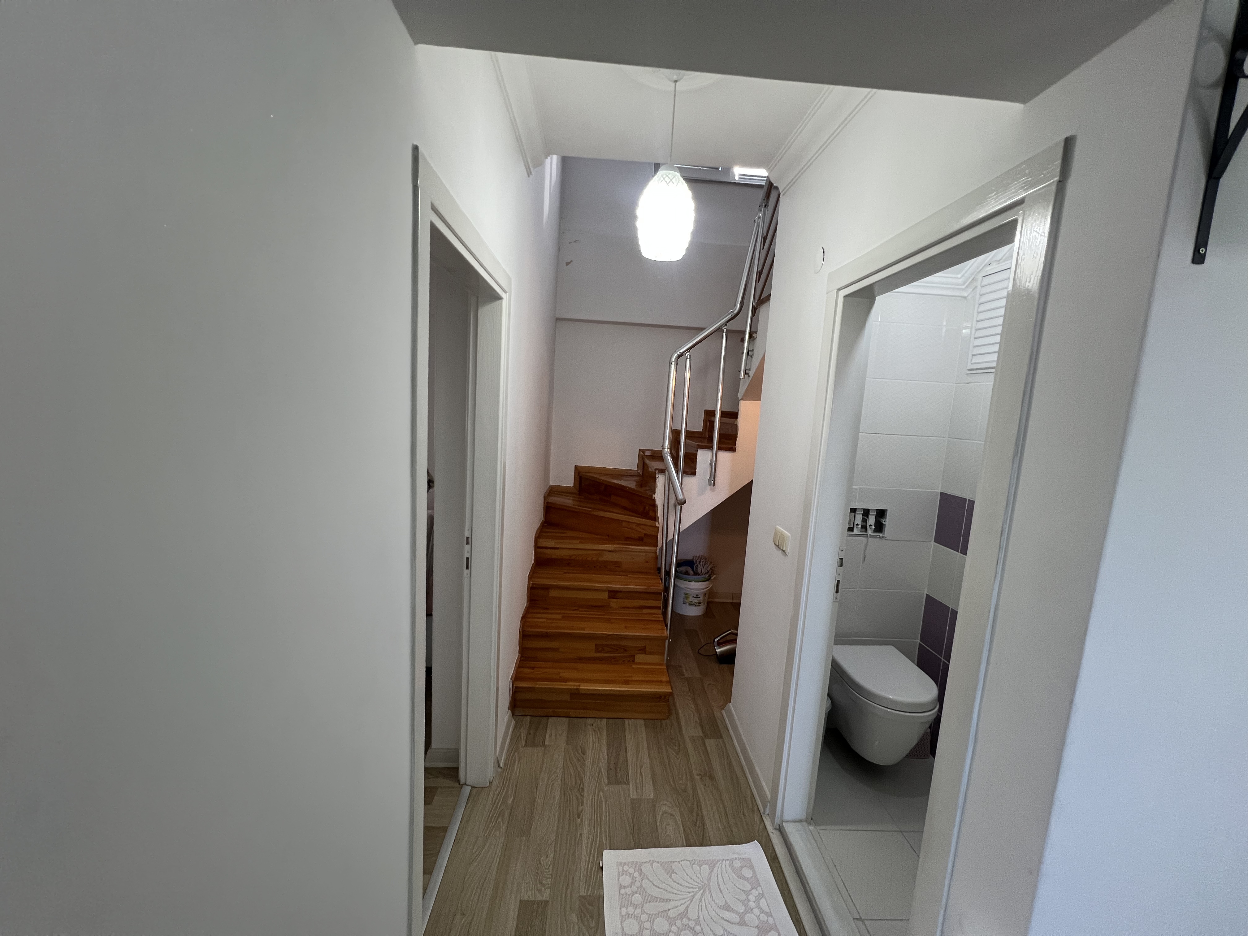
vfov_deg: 89.9
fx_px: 469
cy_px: 468
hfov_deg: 106.2
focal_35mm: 13
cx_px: 624
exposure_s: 1/100
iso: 200
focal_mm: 1.57
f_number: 1.8
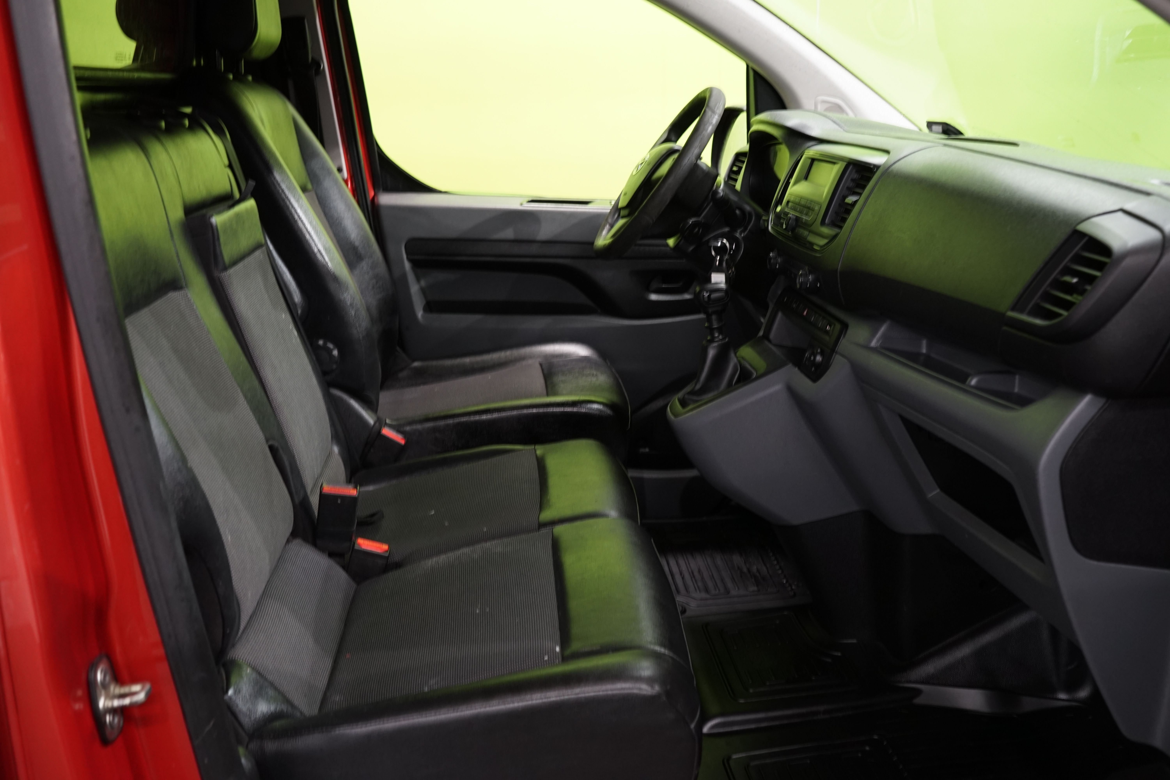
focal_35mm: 32
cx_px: 585
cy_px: 390
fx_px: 1040
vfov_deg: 41.1
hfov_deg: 58.7
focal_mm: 32
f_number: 6.3
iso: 800
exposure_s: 1/15
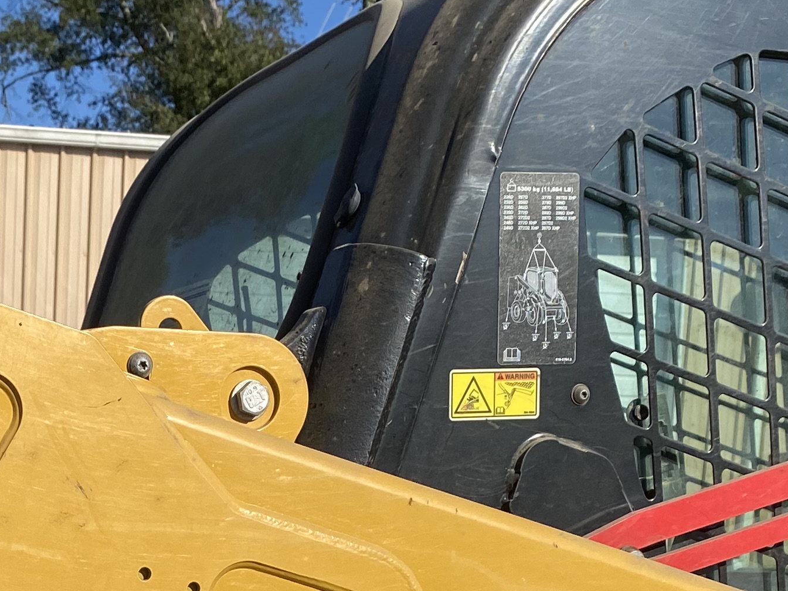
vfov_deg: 17.7
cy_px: 763
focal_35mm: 78
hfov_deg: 24.2
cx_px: 61
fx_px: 1776
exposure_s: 1/3610
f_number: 1.8
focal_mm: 4.25
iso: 32
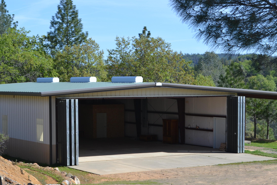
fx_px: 677
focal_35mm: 88
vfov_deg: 15.5
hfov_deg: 23.1
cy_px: 123
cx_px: 138
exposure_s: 1/200
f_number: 7.1
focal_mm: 44
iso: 100
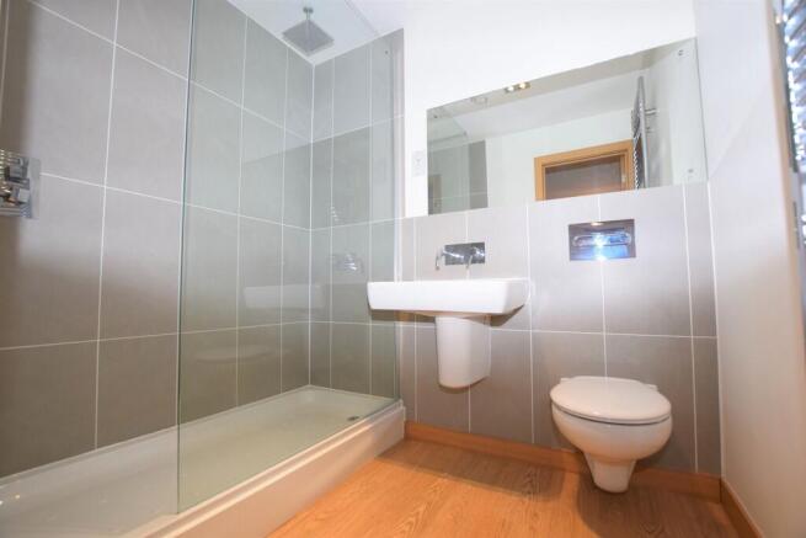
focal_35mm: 15
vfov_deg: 77.4
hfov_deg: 100.4
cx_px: 403
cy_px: 269
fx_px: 336
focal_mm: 10
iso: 800
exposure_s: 1/100
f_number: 5
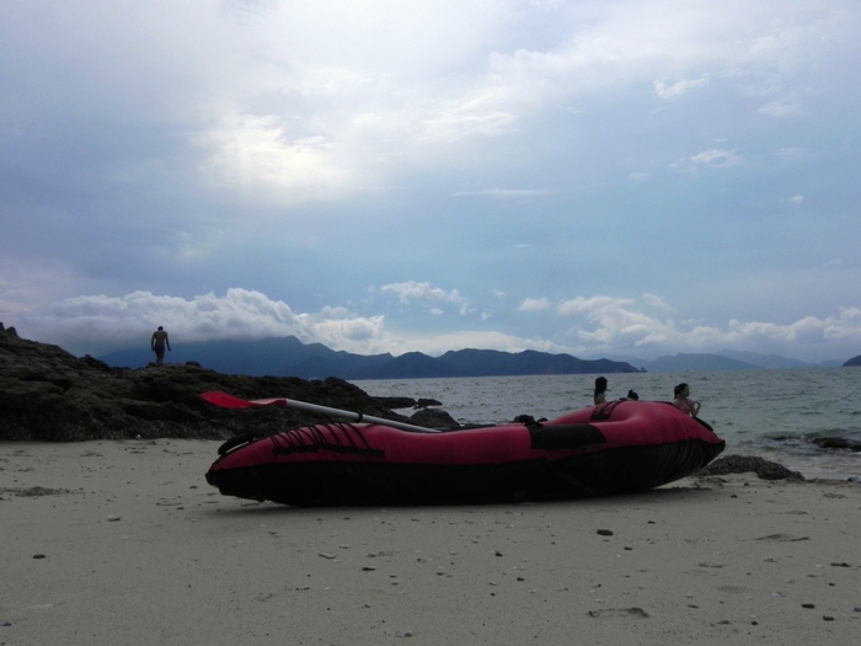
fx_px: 821
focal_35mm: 33
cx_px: 430
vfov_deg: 42.9
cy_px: 323
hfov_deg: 55.4
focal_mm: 5.9
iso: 160
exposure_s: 1/1582
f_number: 8
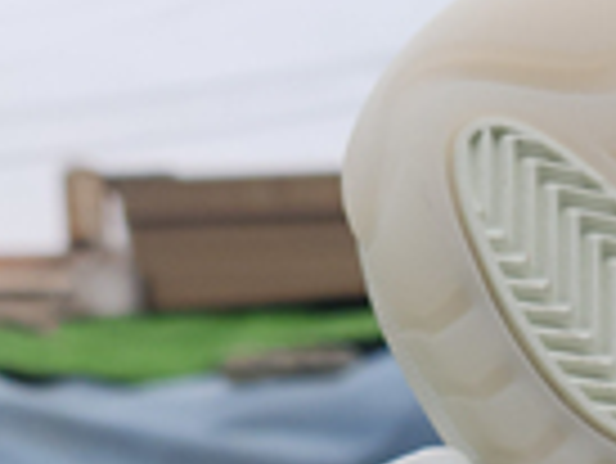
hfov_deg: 17.4
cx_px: 674
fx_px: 1941
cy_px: 930
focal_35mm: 109
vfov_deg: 12.1
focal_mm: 5.4
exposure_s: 1/50
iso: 32
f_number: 1.8
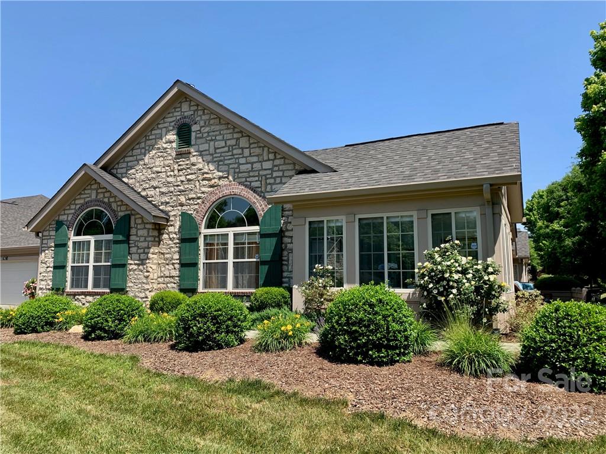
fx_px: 455
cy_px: 227
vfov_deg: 53.1
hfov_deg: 67.3
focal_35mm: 26
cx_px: 303
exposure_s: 1/1266
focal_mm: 4.25
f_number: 1.8
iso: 25
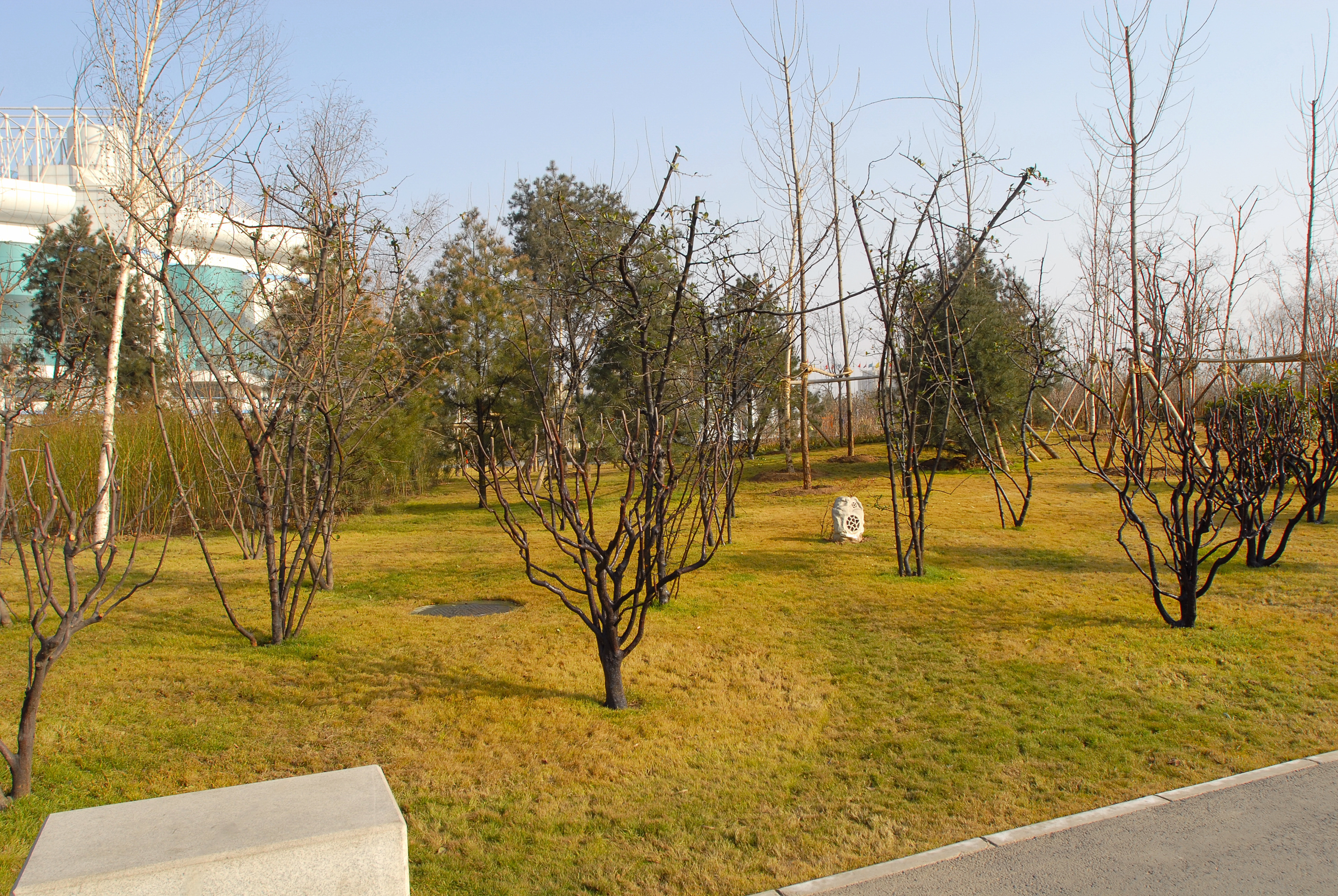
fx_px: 949
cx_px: 669
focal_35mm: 26
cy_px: 448
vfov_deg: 50.5
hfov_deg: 70.4
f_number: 7.1
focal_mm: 17
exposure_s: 1/180
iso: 100
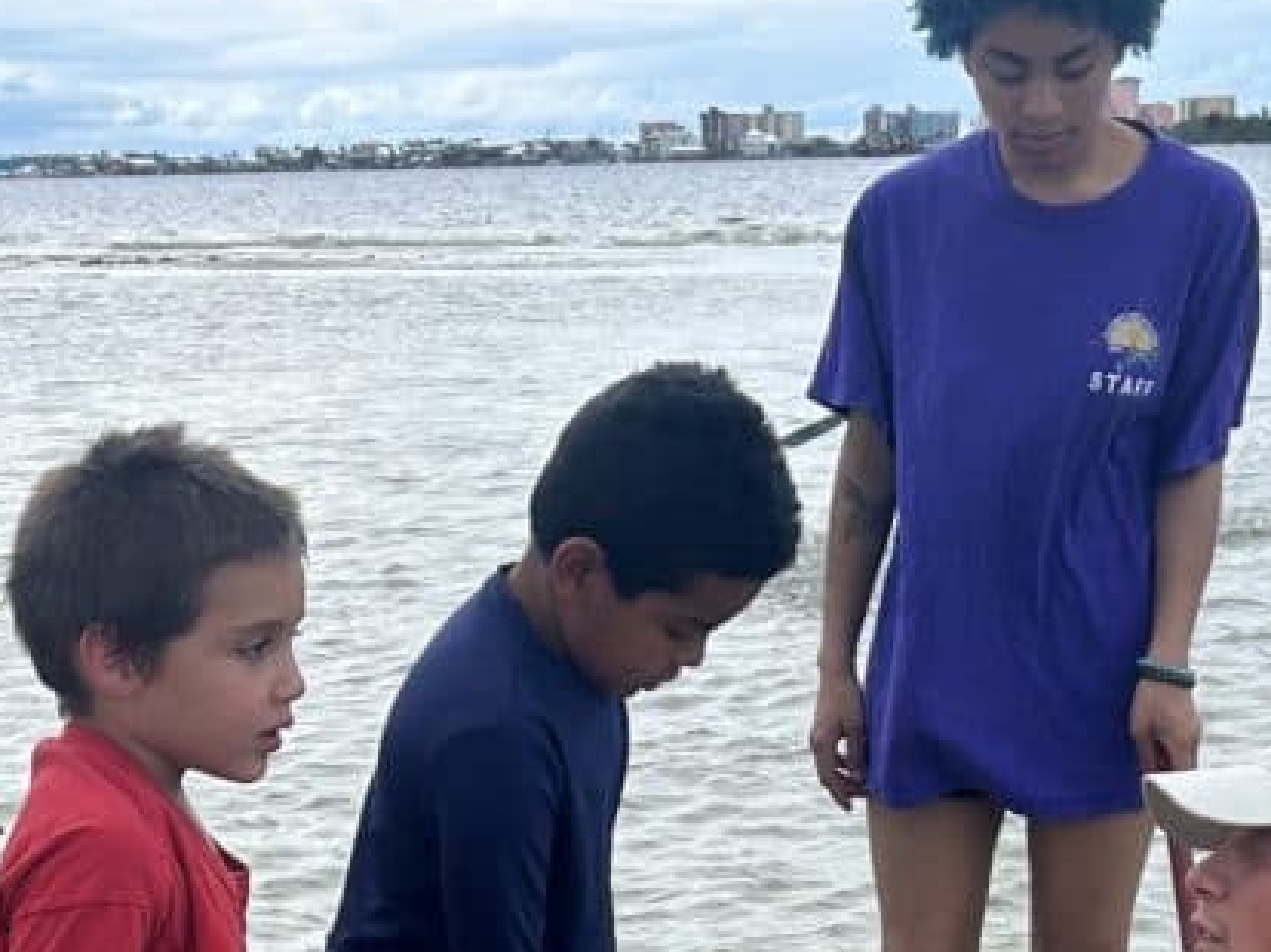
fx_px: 3229
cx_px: 608
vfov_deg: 15.6
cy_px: 1370
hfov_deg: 22.3
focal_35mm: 88
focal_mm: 5.7
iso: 50
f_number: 1.5
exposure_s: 1/1089
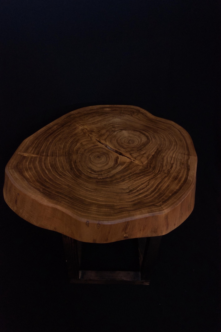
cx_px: 110
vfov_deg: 59.5
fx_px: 290
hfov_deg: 41.7
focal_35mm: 32
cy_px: 166
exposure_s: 1/2
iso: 1600
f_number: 3.8
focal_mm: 21
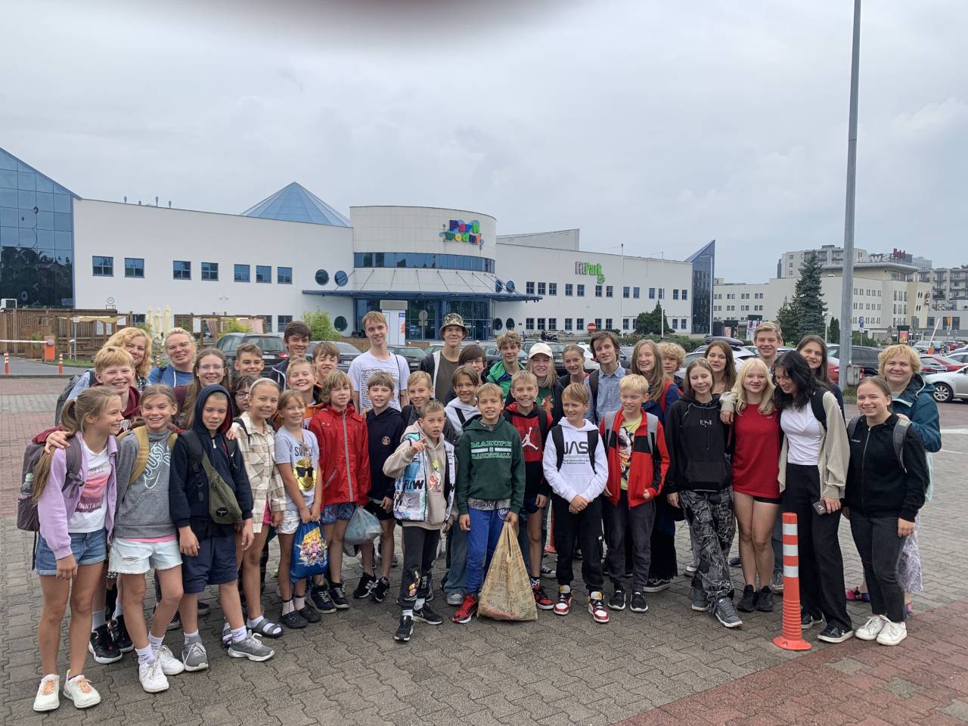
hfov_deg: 67.3
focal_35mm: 26
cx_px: 484
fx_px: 727
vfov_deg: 53.1
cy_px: 363
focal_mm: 4.25
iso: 25
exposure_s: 1/558
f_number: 1.8
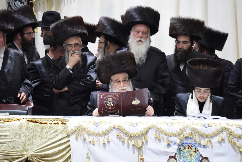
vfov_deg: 3.8
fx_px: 2420
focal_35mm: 360
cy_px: 81
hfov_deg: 5.7
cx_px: 121
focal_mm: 360
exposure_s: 1/100
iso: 3200
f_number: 7.1
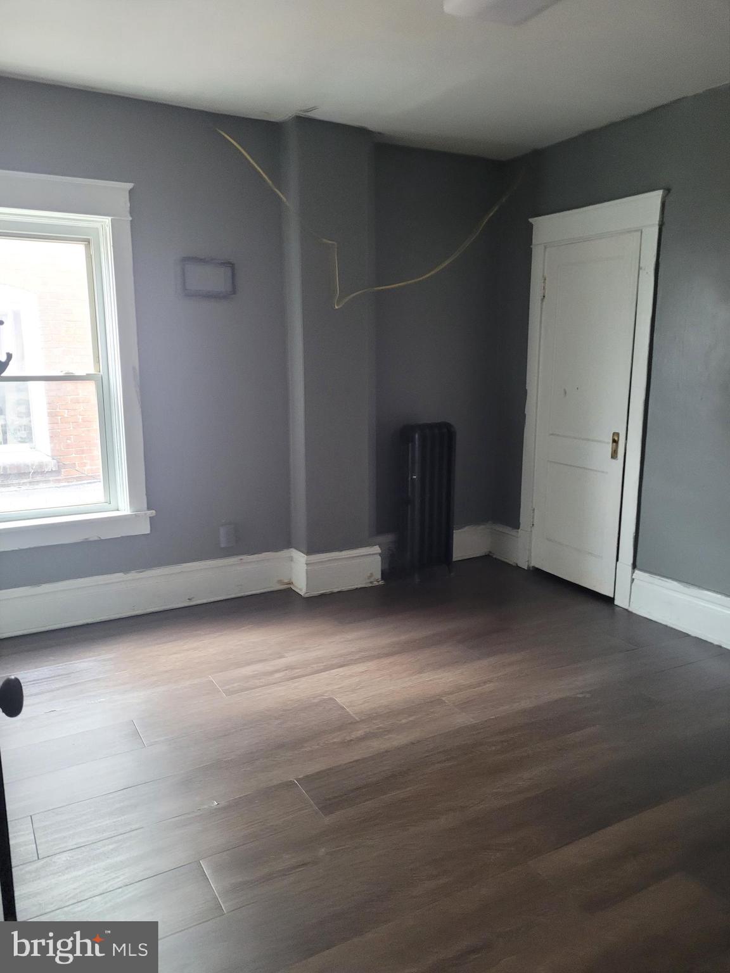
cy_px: 486
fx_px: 731
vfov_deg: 67.3
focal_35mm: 26
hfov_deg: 53.1
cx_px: 365
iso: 500
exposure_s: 1/40
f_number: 1.8
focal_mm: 5.4
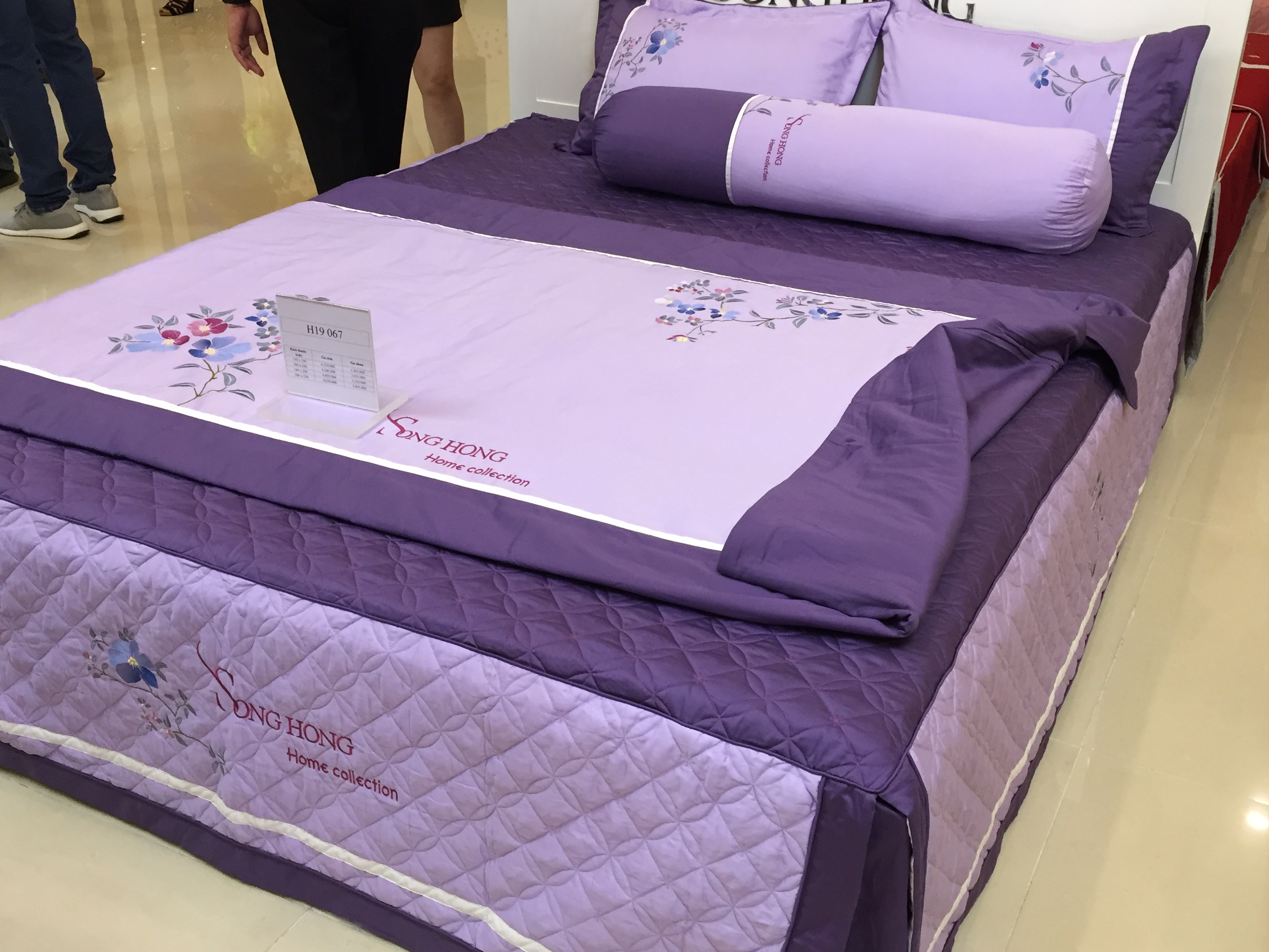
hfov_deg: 50.1
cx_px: 656
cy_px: 488
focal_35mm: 37
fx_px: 1357
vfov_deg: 38.7
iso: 125
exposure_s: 1/33
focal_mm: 4.15
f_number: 2.2
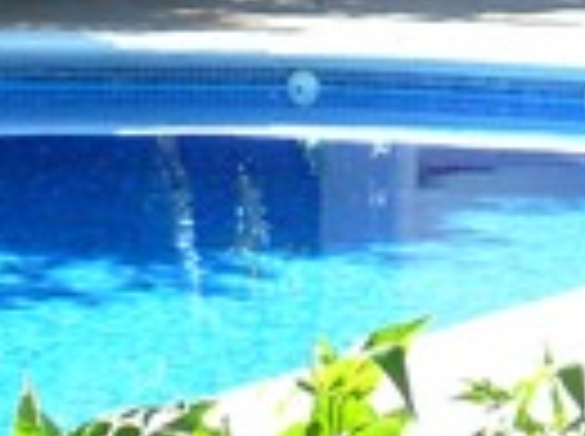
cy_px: -481
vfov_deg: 6.1
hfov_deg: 7.9
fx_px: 3998
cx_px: 1296
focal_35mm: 237
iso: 100
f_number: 2.8
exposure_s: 1/100
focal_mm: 8.7
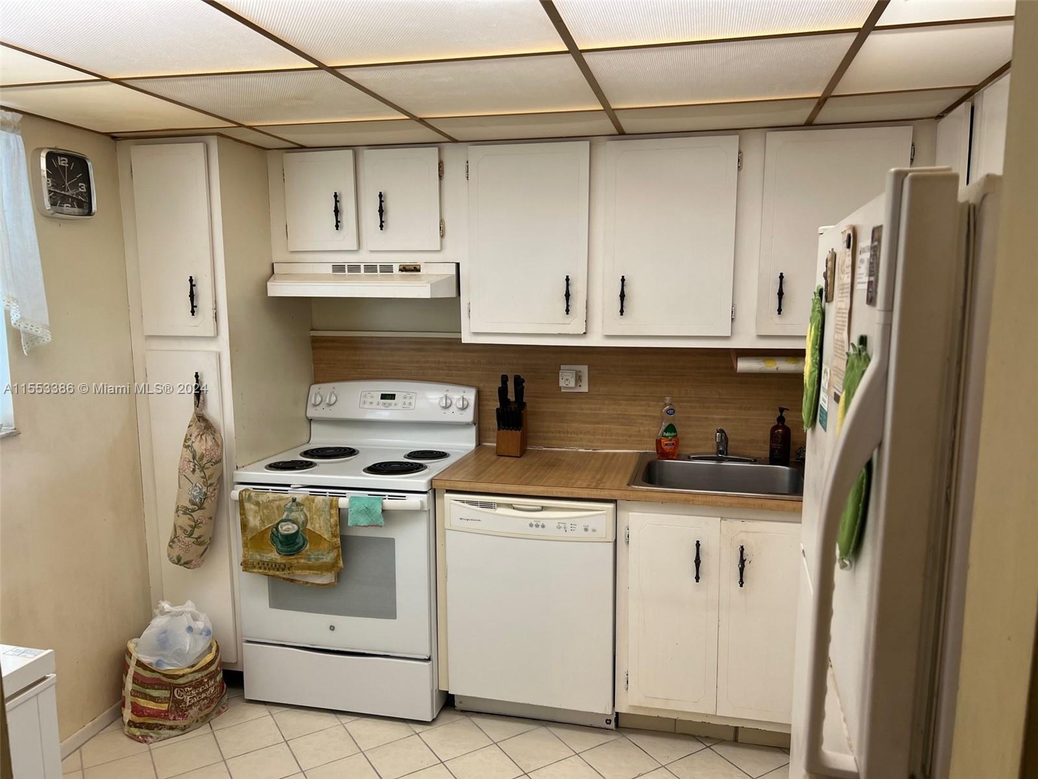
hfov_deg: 67.3
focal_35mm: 26
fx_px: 780
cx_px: 519
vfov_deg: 53.1
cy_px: 390
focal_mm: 5.7
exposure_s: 1/60
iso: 80
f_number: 1.5
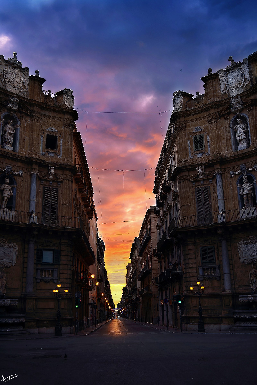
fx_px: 375
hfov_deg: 37.9
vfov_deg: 54.4
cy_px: 192
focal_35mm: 35
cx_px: 128
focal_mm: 35
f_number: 6.3
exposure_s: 1/50
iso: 100
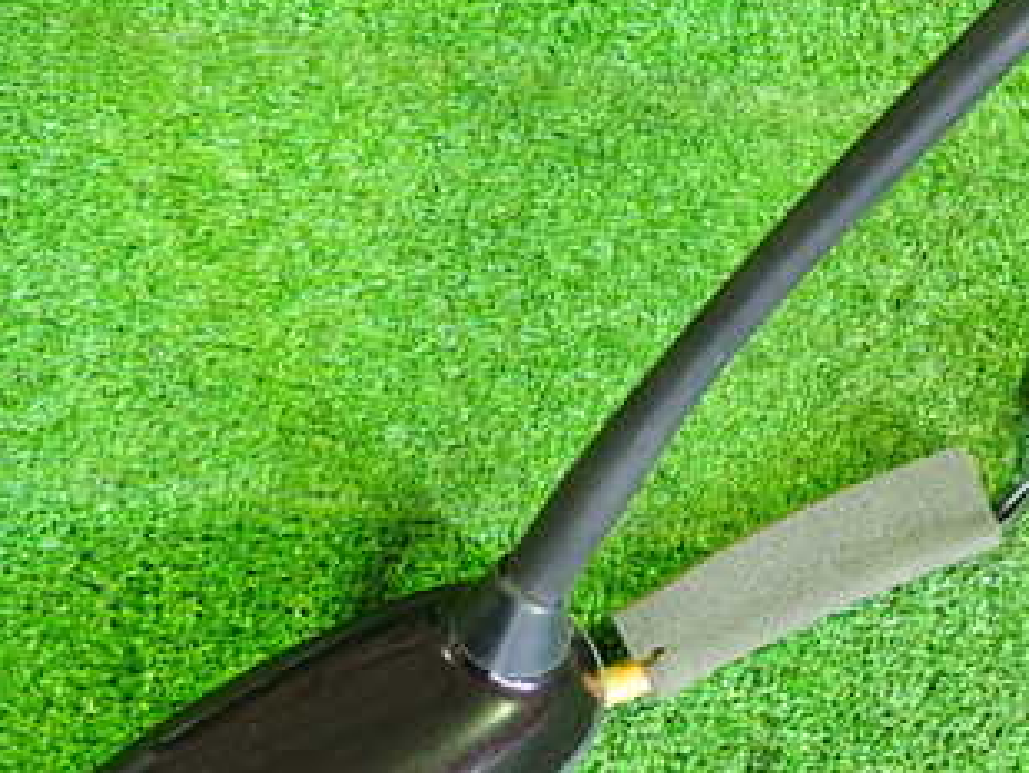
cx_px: 614
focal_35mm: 58
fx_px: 1725
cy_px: 461
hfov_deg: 33.1
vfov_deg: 25.2
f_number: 2.3
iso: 640
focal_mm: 5.4
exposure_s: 1/30
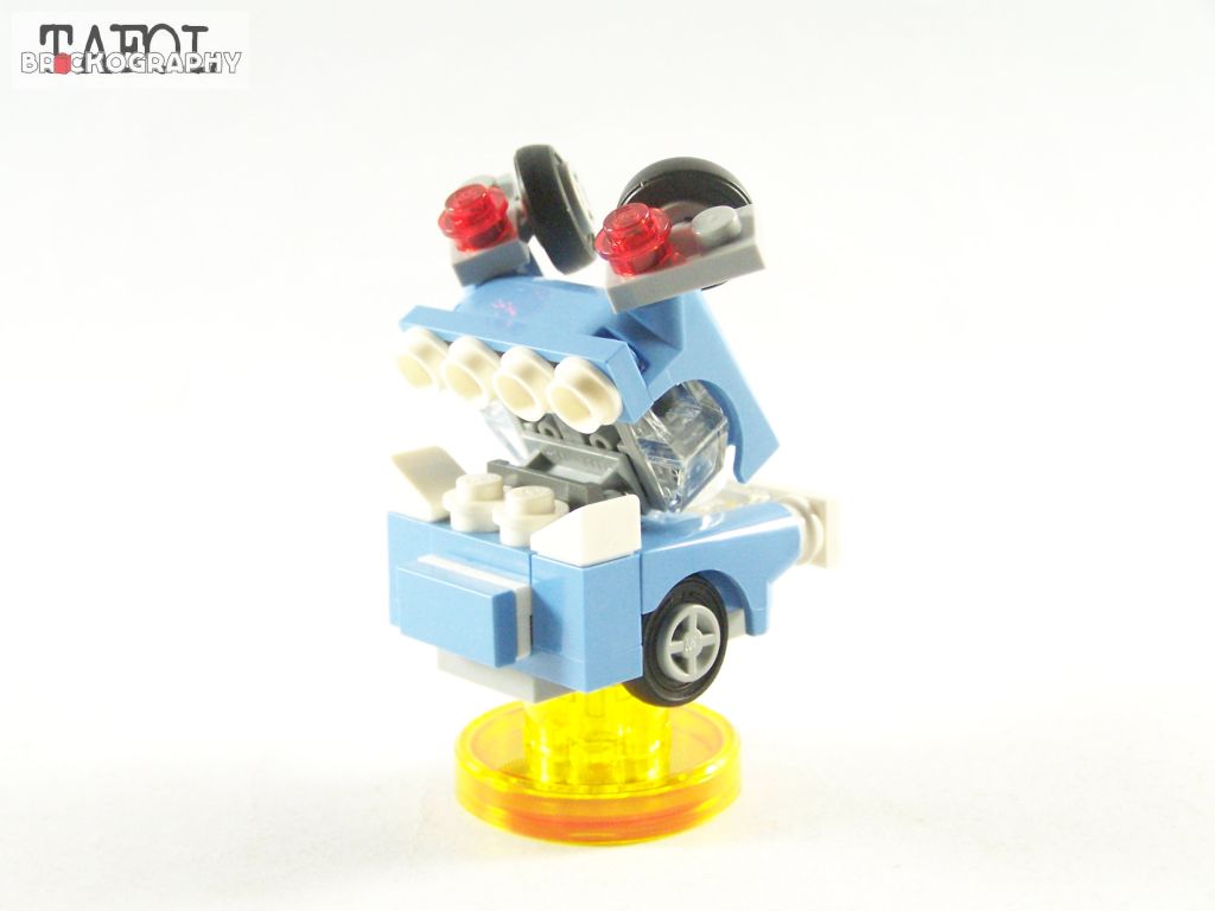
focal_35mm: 67
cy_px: 456
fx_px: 2352
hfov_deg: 29.0
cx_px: 608
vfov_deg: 21.9
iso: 400
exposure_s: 1/60
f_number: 3.2
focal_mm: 11.1
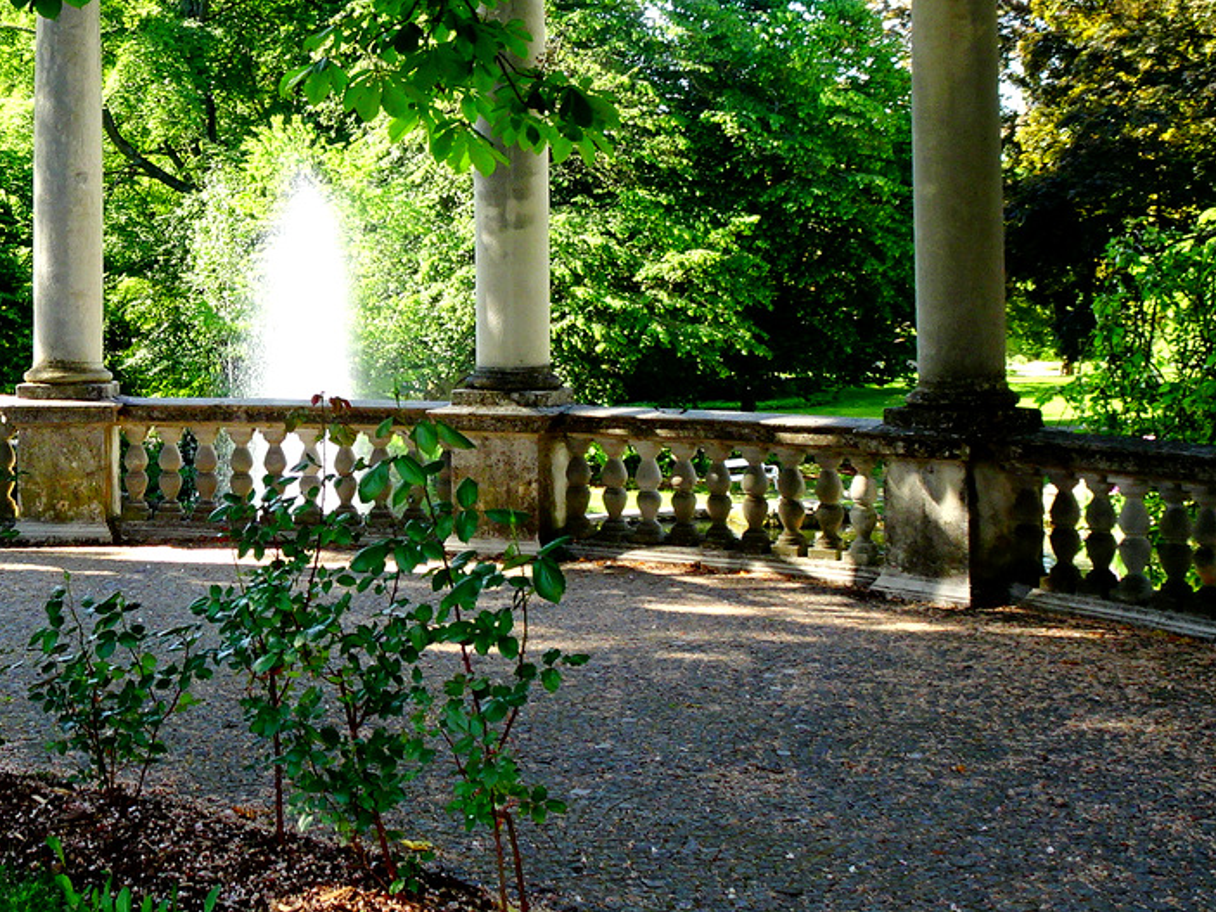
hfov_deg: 28.7
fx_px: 2318
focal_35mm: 66
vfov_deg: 22.1
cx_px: 223
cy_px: 263
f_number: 3.5
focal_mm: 4.92
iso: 80
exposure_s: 1/80
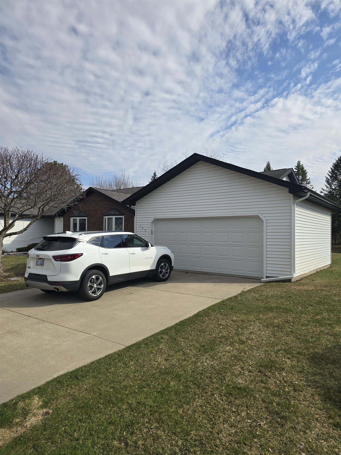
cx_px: 170
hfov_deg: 58.9
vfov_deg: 73.9
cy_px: 228
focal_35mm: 23
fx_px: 302
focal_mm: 6.3
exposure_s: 1/1047
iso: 12
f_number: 1.7
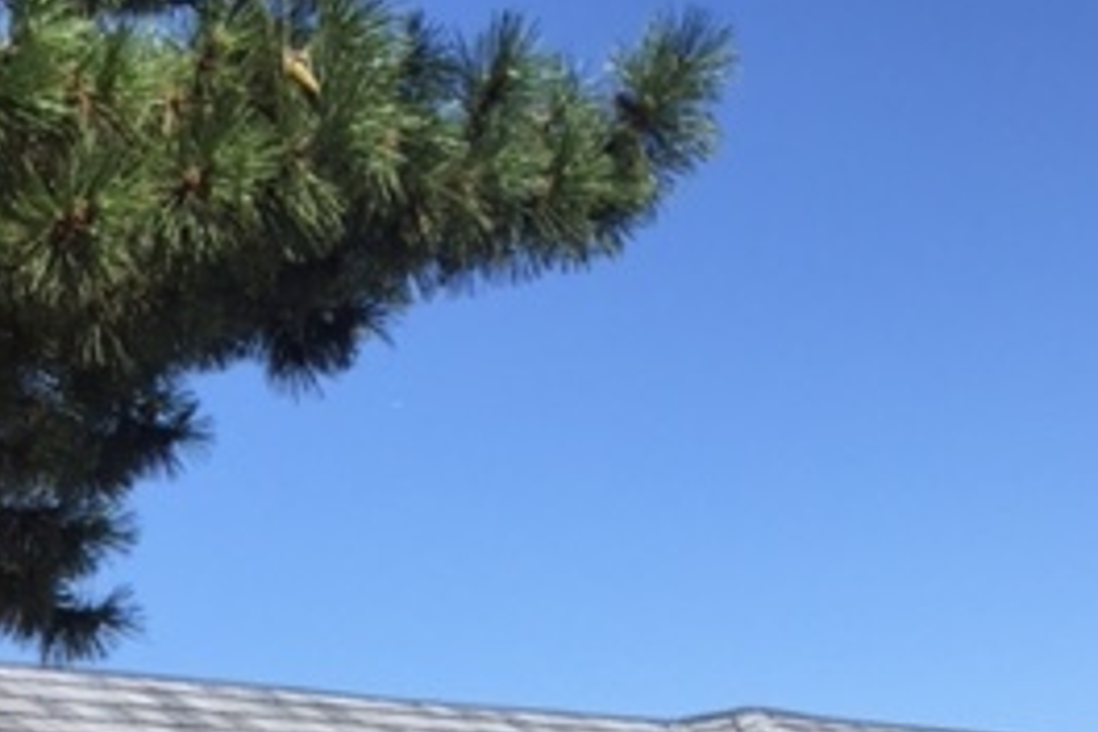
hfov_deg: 27.7
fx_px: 2226
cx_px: 478
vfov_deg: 16.3
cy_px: 1239
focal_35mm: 73
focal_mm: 4.15
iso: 32
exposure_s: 1/1412
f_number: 2.2
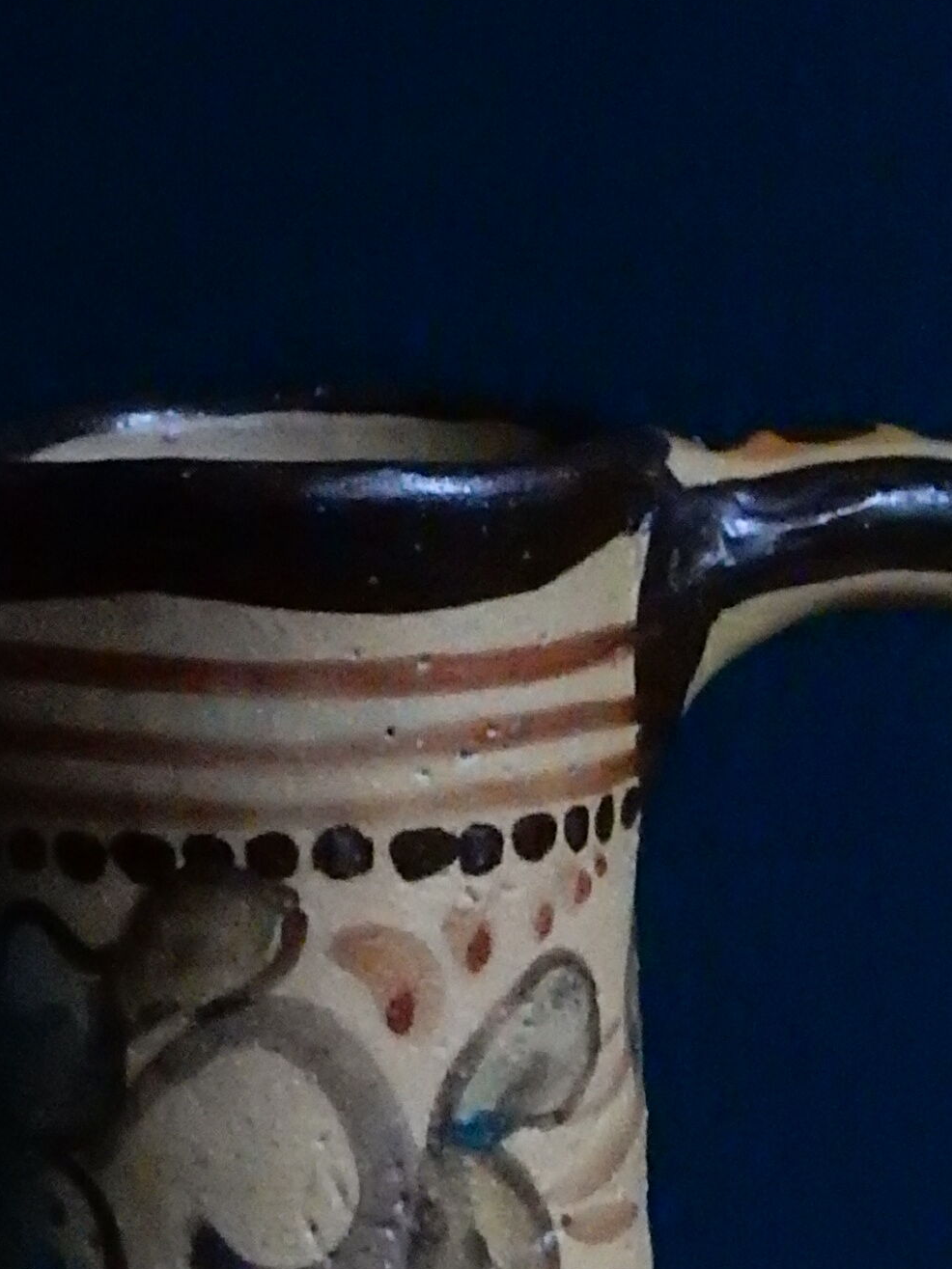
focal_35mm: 347
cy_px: 1908
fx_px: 12726
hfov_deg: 4.3
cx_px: 351
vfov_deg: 5.7
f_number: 5.3
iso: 1600
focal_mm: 17.6
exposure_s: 1/50
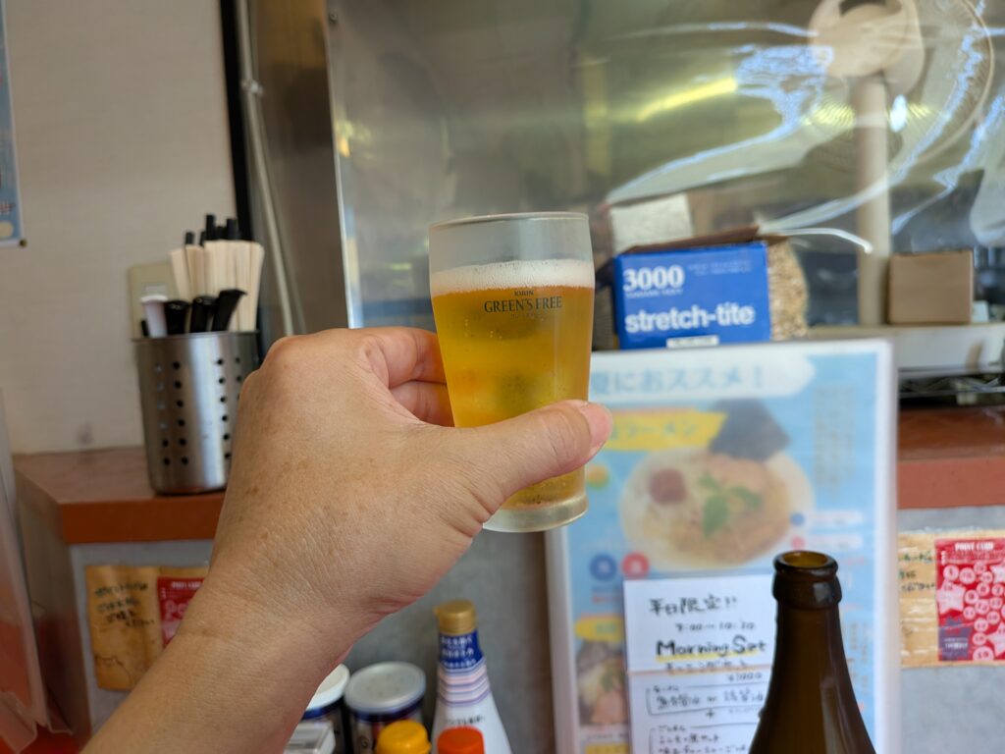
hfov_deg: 71.6
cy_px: 377
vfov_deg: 56.8
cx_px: 502
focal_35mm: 24
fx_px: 697
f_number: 1.7
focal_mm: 4.53
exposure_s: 1/100
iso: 95
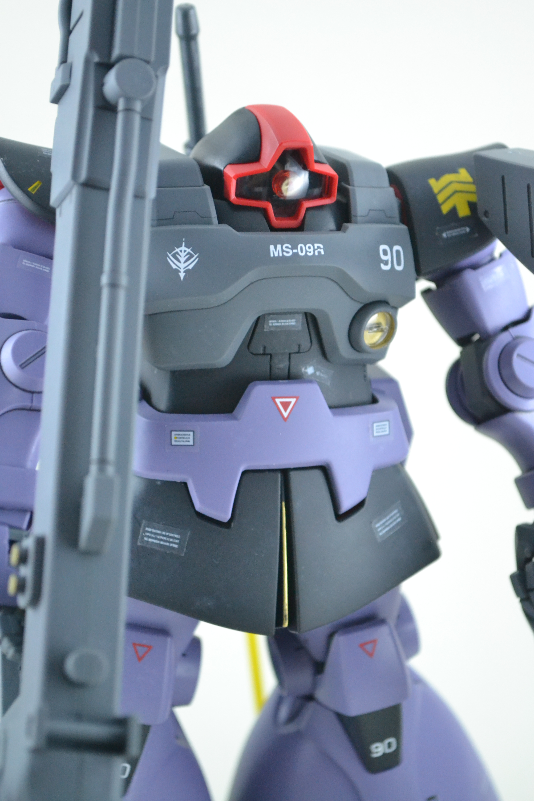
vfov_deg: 24.6
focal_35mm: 82
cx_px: 267
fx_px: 1835
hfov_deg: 16.6
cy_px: 400
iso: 3200
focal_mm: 55
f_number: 5.6
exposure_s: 1/125
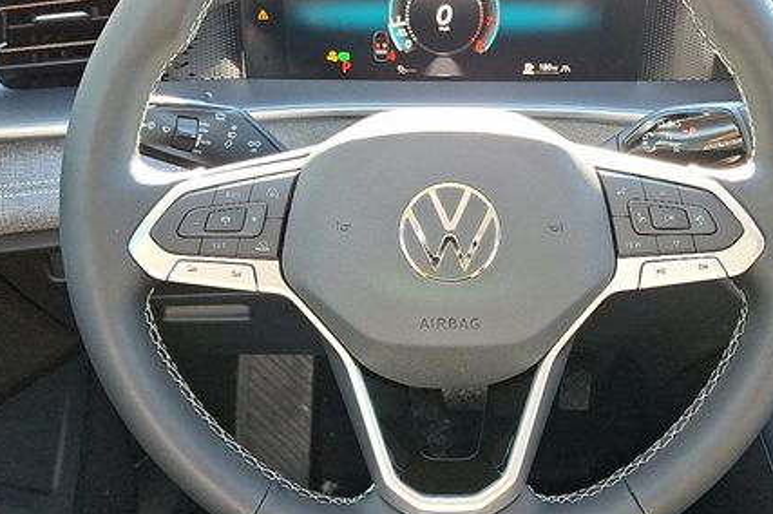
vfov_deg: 34.0
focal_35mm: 39
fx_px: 837
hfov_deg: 49.3
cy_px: 201
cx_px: 454
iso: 79
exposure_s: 1/120
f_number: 1.8
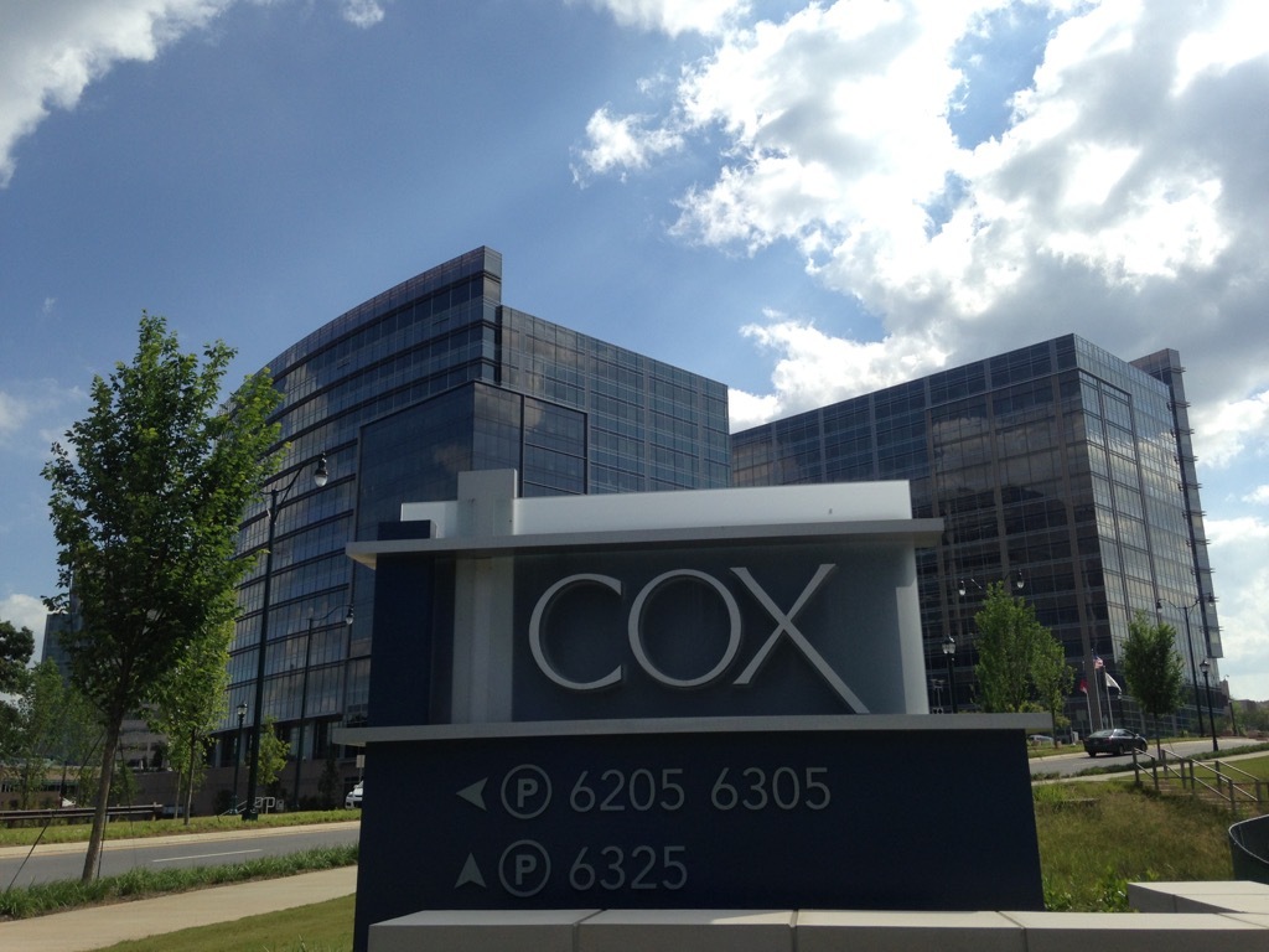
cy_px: 476
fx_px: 1210
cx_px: 634
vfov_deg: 42.9
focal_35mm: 33
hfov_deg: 55.4
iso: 50
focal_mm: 4.13
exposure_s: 1/2463
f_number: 2.4
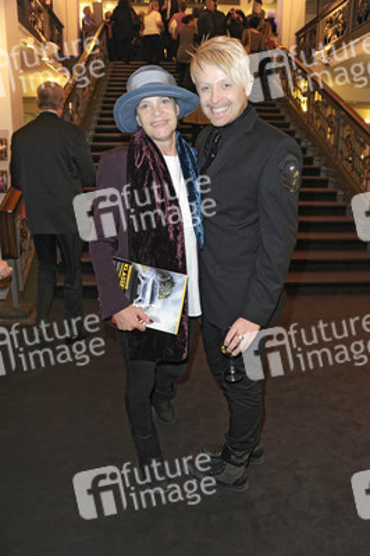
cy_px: 278
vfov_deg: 65.5
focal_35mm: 28
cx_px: 185
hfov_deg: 46.3
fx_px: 432
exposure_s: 1/40
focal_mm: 28
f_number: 6.3
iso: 1600
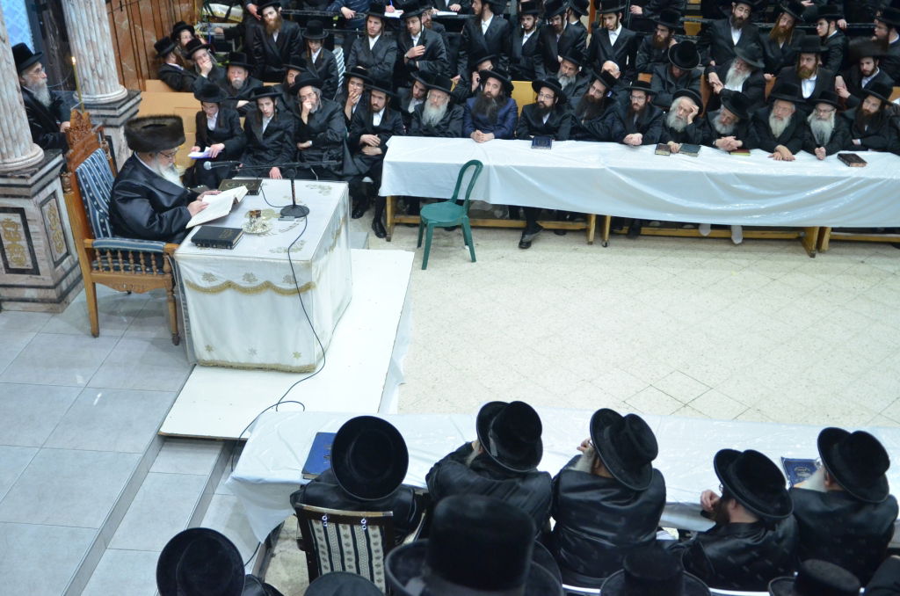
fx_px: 861
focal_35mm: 34
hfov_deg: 55.2
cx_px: 450
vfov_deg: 38.2
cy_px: 298
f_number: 2.8
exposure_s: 1/125
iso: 1600
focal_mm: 23
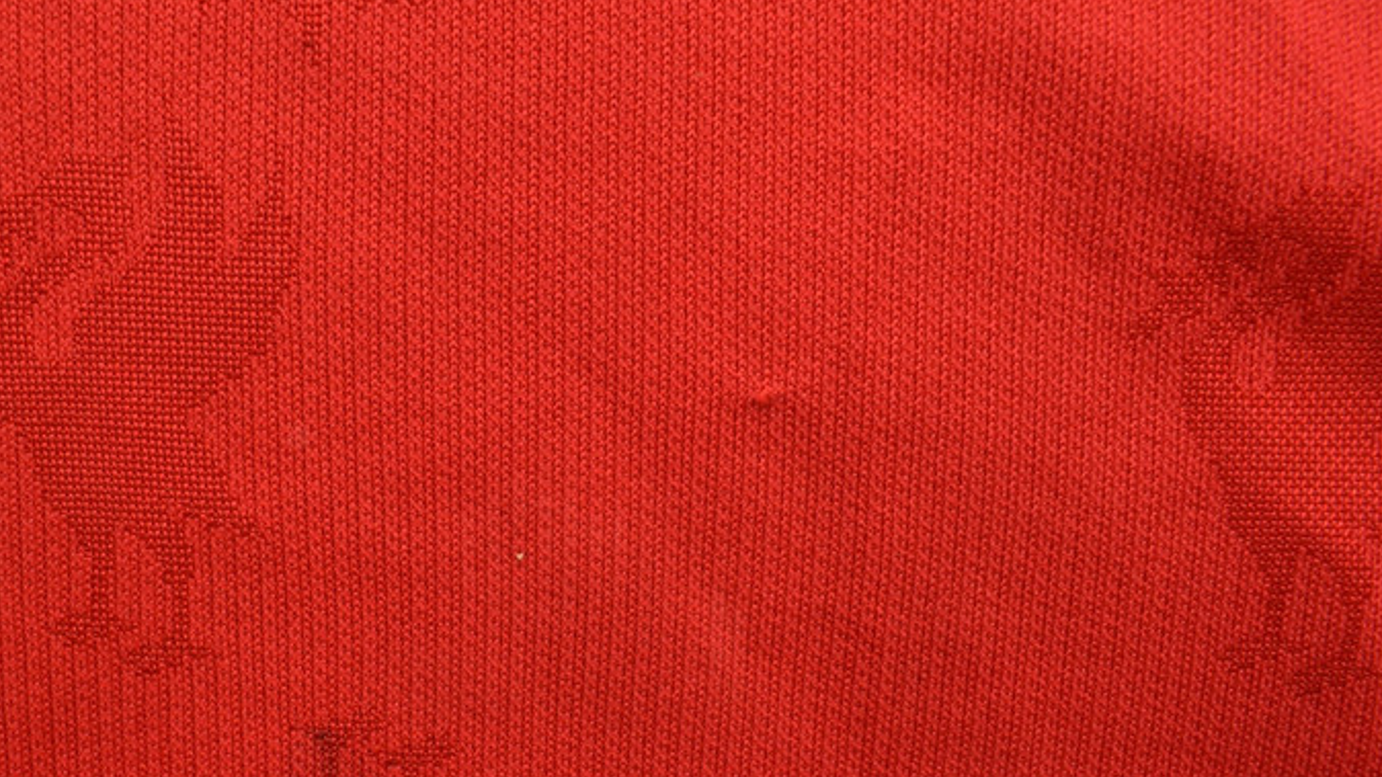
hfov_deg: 47.0
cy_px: 600
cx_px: 384
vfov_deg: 27.9
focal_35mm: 42
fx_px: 1539
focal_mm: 18
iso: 400
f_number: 11
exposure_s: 1/40
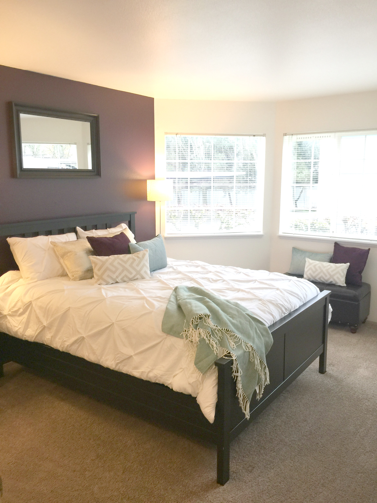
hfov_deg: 48.2
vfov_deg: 61.7
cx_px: 188
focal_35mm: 29
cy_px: 252
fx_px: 421
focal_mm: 4.15
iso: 32
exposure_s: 1/15
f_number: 2.2
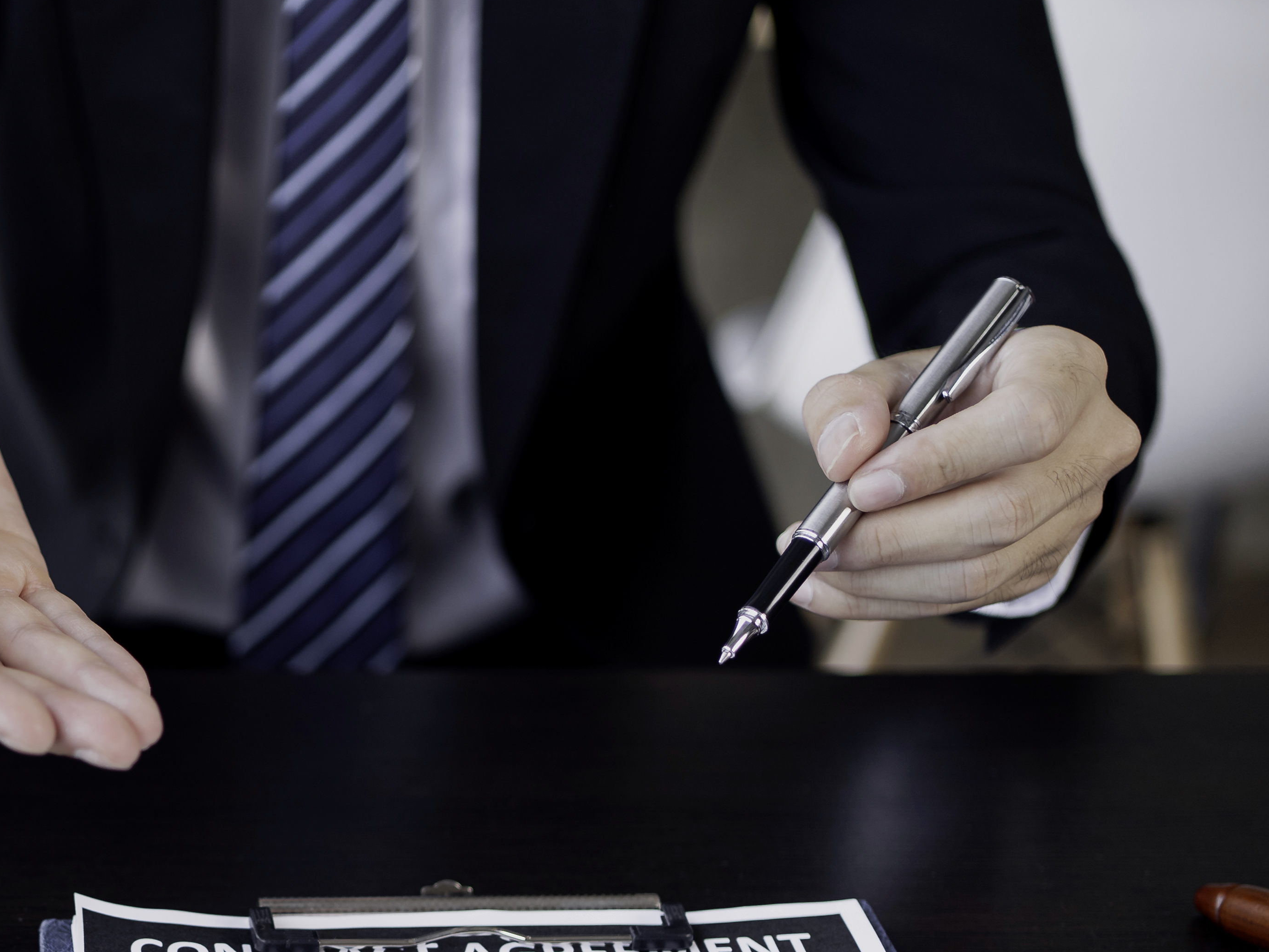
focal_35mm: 72
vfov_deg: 20.1
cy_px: 810
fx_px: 2640
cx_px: 113
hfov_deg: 26.1
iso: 200
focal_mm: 35
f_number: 2
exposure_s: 1/200
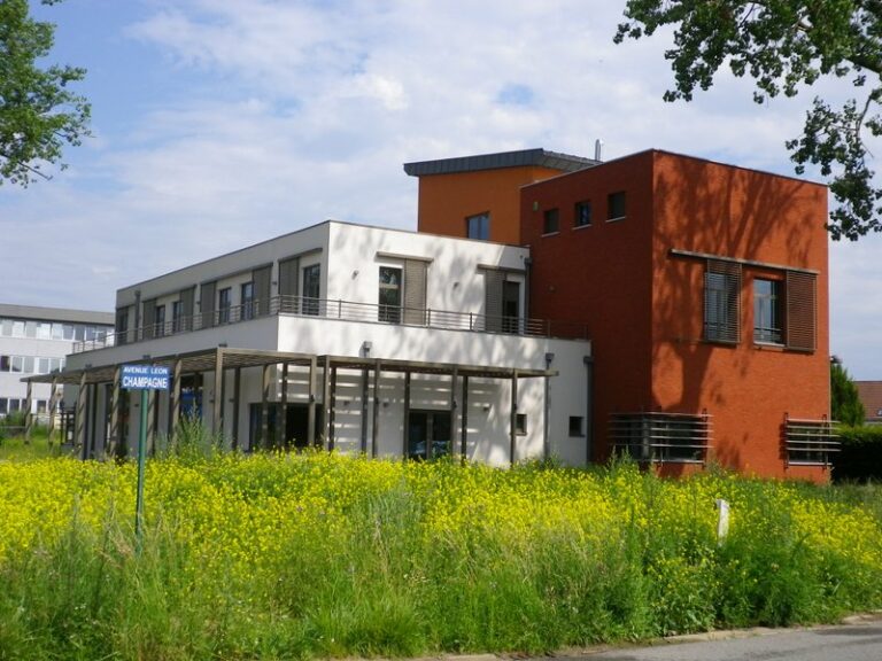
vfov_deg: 30.9
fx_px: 1198
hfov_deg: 40.4
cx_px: 441
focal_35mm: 47
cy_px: 330
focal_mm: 8.46
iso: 100
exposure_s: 1/640
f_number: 4.6
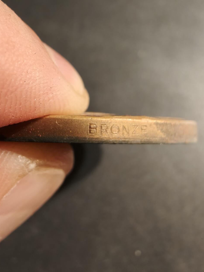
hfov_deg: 42.8
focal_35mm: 33
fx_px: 259
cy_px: 162
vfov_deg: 55.0
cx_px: 116
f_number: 2
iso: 250
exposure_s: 1/81
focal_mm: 2.32
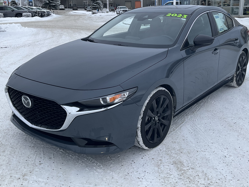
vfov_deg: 37.6
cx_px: 134
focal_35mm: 38
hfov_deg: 48.9
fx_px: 273
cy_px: 76
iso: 20
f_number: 1.8
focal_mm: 3
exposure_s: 1/180
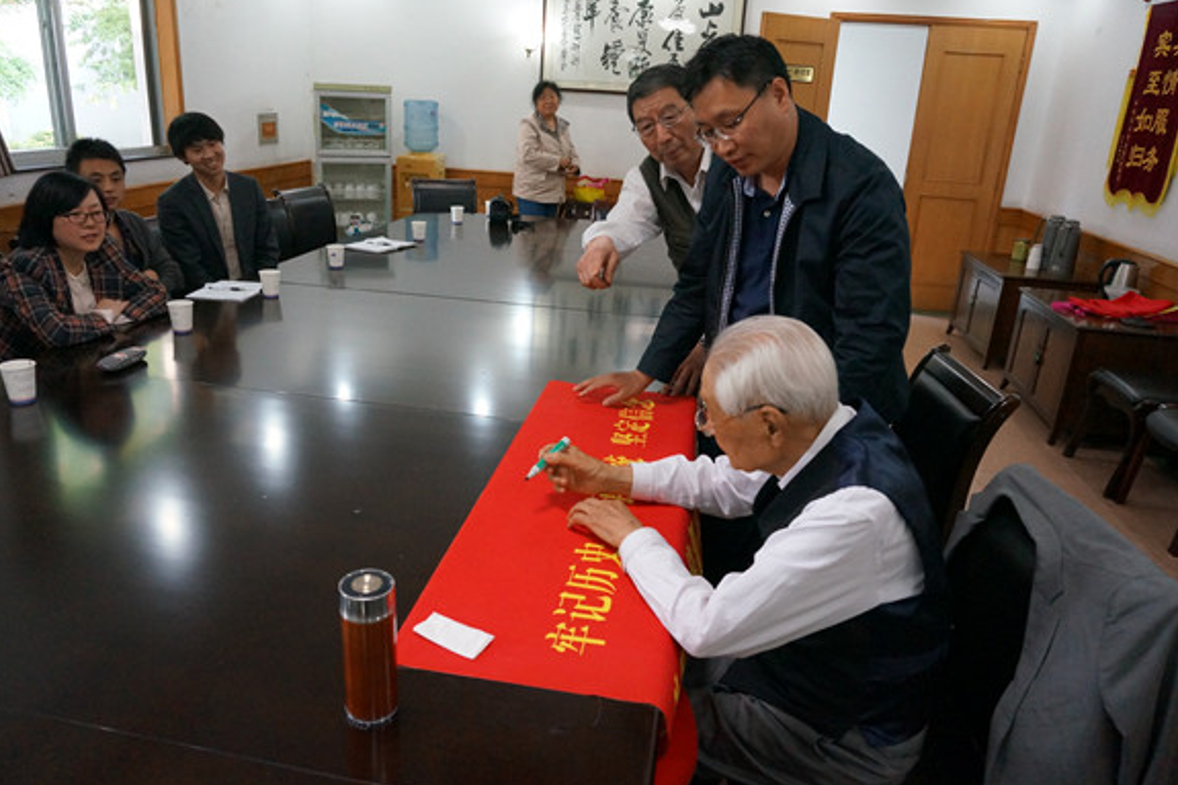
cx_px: 570
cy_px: 383
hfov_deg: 71.5
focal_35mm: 25
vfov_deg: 51.3
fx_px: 818
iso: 3200
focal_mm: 16
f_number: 4
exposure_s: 1/160
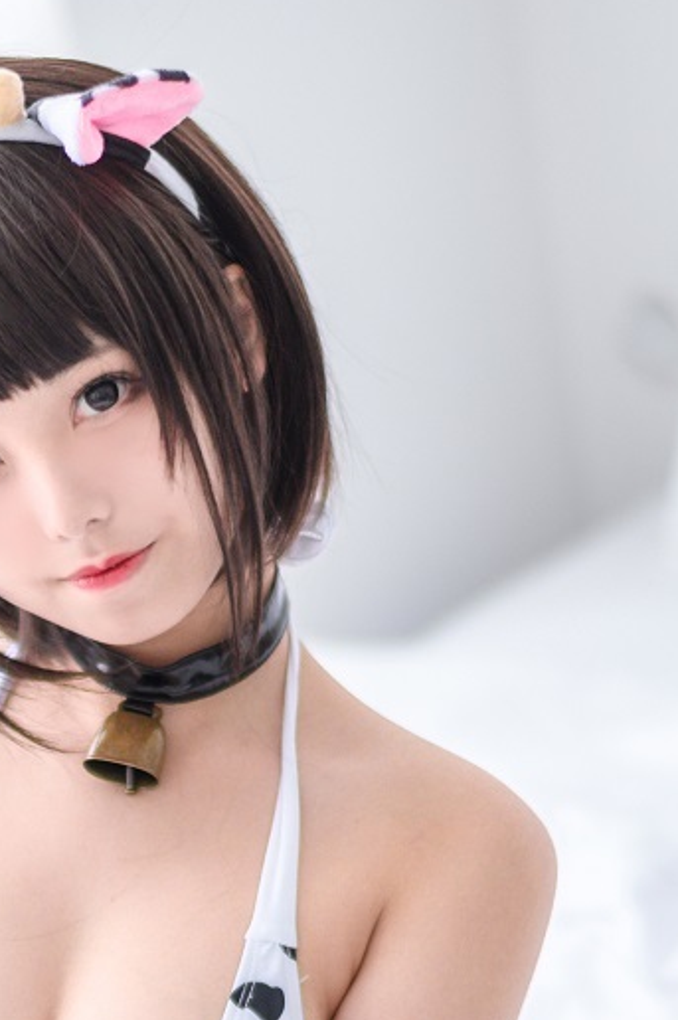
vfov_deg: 13.3
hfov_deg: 8.9
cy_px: 1087
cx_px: -59
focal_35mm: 152
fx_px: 4302
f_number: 1.4
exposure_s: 1/15
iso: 320
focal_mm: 58
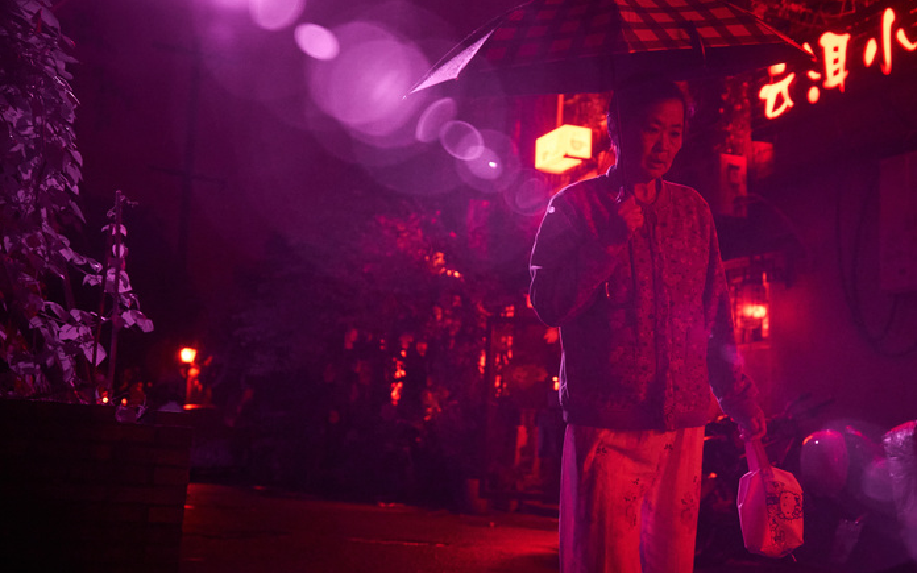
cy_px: 276
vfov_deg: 26.9
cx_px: 628
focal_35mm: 48
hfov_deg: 41.2
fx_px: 1200
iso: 1250
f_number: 2.8
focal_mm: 32
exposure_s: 1/250
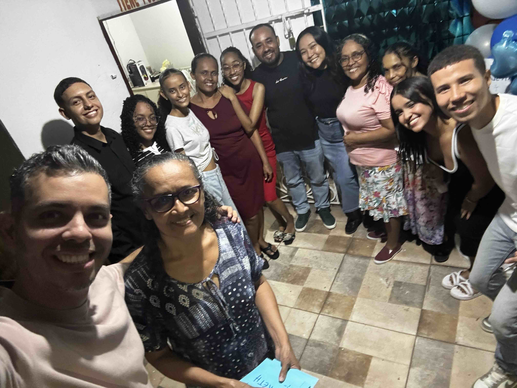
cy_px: 194
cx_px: 258
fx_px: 344
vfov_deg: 58.9
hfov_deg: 73.9
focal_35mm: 23
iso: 640
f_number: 1.9
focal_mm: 2.69
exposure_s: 1/20
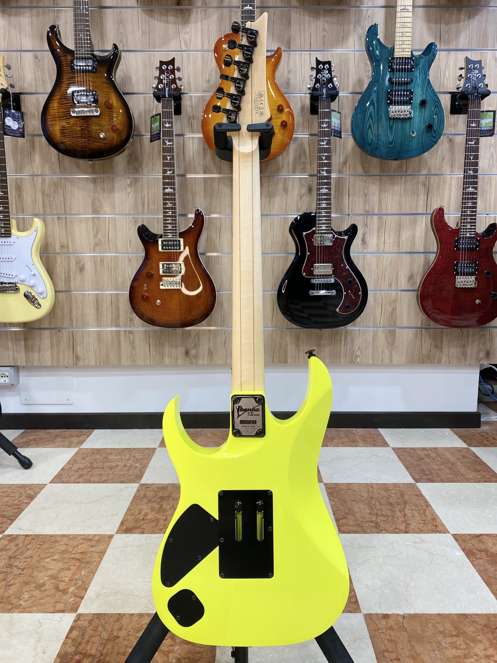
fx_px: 498
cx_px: 248
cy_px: 332
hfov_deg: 53.1
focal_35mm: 26
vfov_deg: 67.3
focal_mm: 4.25
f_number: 1.8
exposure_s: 1/50
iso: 64
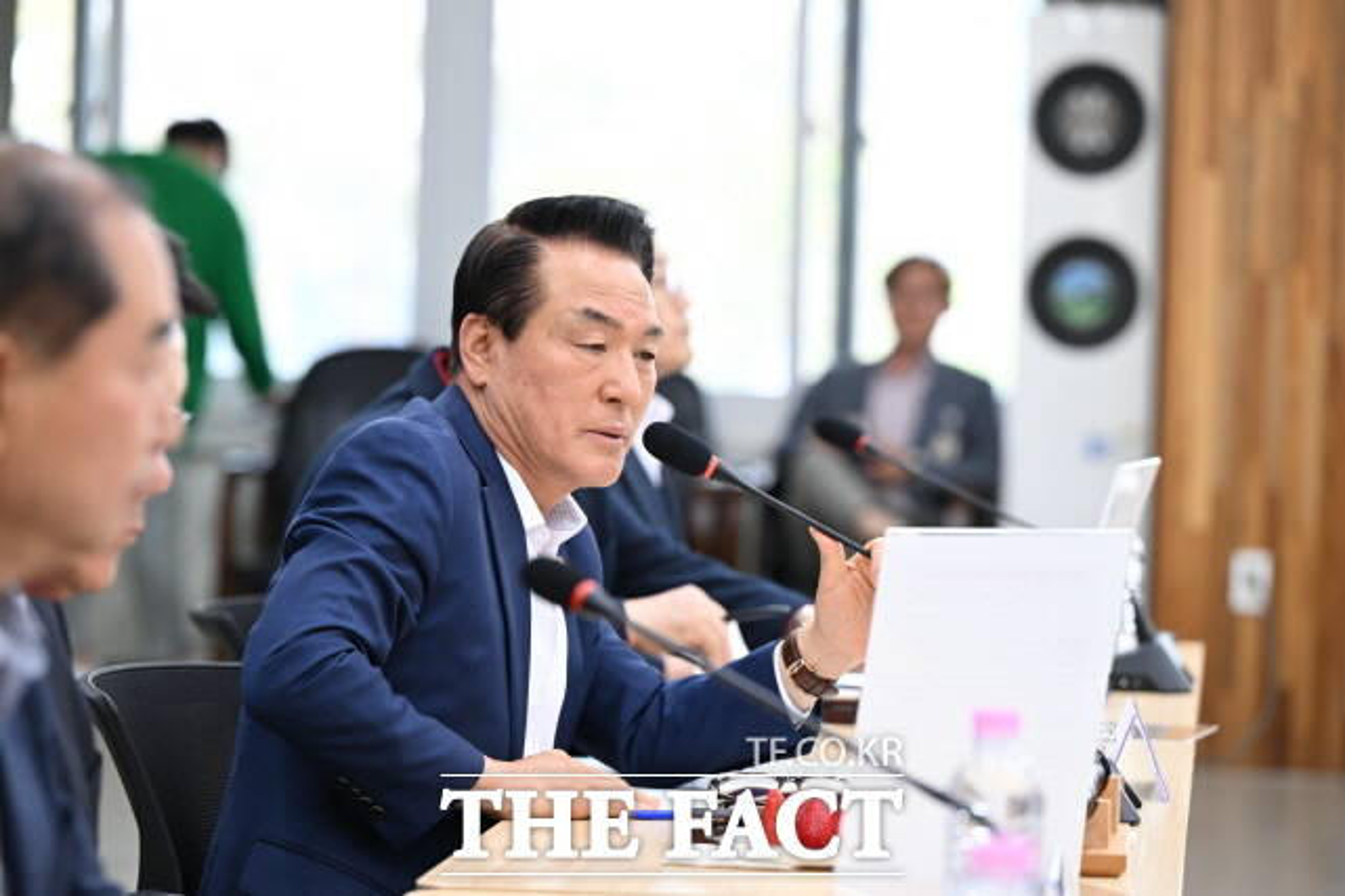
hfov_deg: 14.7
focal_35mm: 140
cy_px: 448
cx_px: 672
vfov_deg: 9.8
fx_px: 5229
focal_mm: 140
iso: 1000
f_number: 4
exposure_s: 1/200
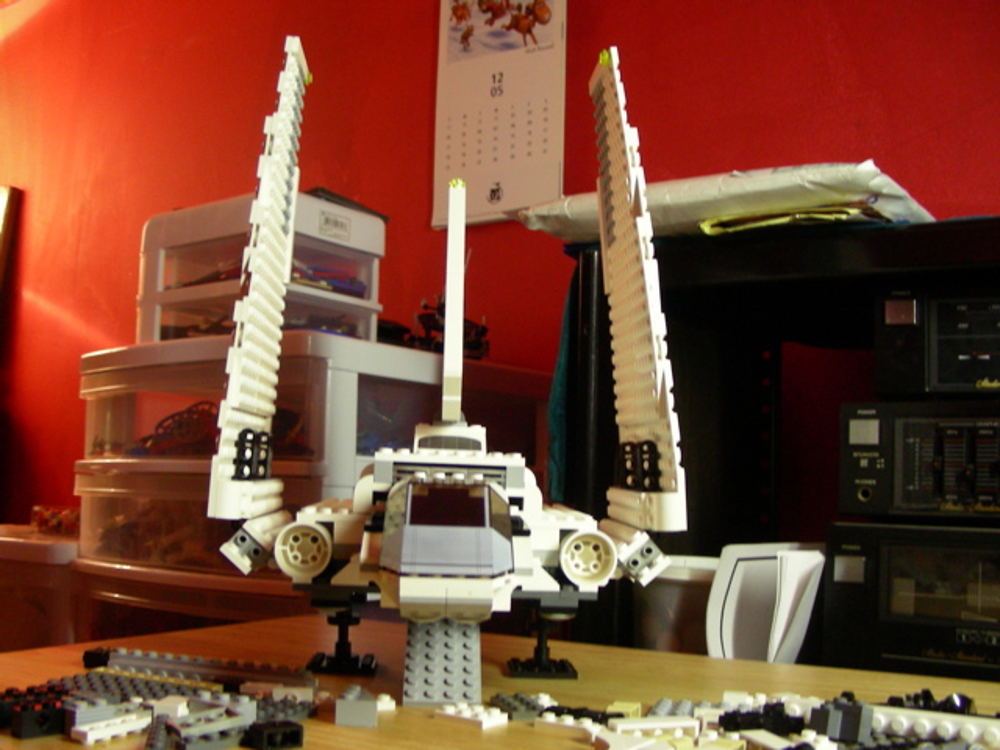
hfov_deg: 49.0
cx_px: 500
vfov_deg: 37.7
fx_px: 1098
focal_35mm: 38
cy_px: 375
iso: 200
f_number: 3.5
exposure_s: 1/3.5
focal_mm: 6.3
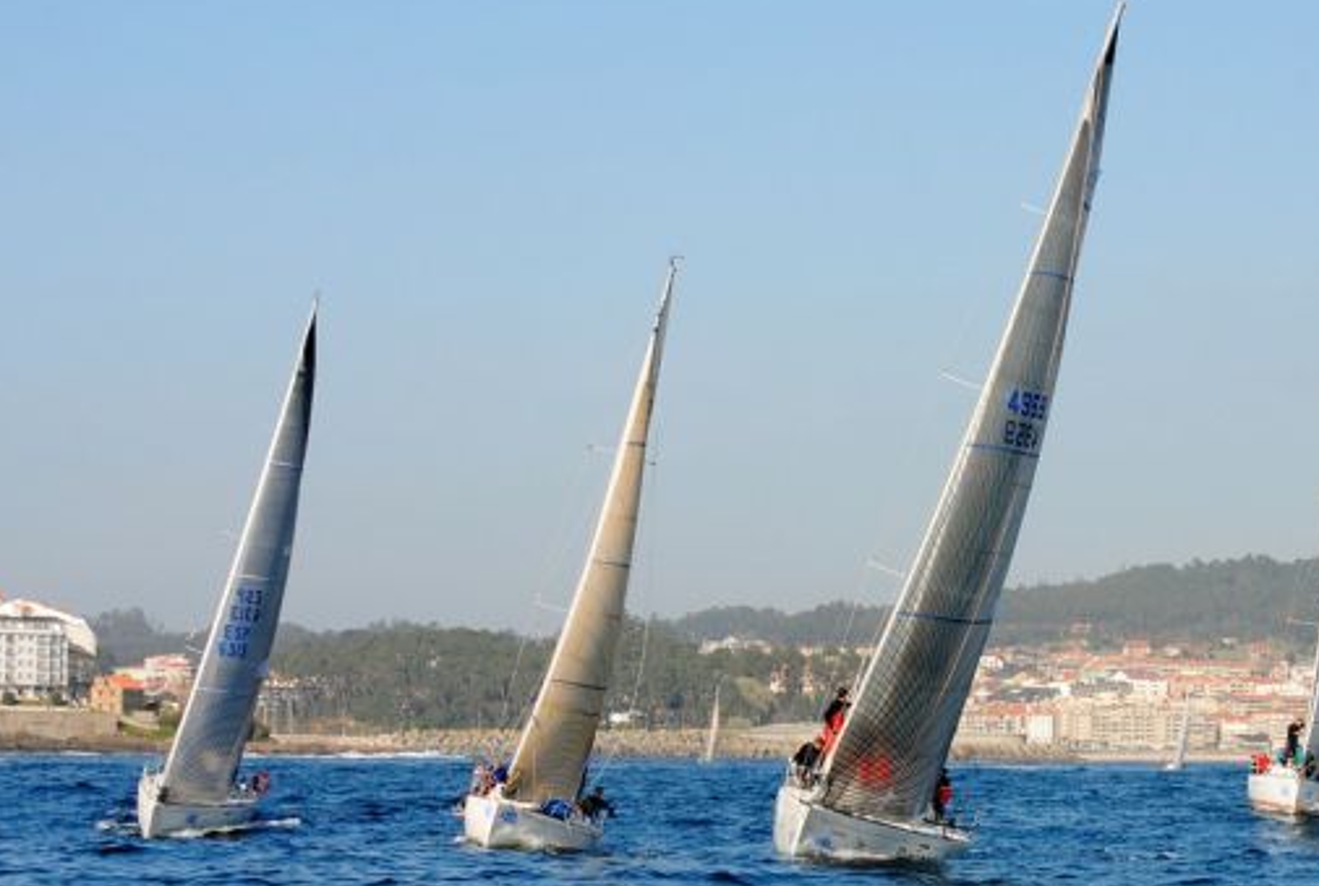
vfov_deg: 10.5
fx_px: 4802
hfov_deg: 15.6
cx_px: 896
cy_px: 477
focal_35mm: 131
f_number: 8
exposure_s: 1/250
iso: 100
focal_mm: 55
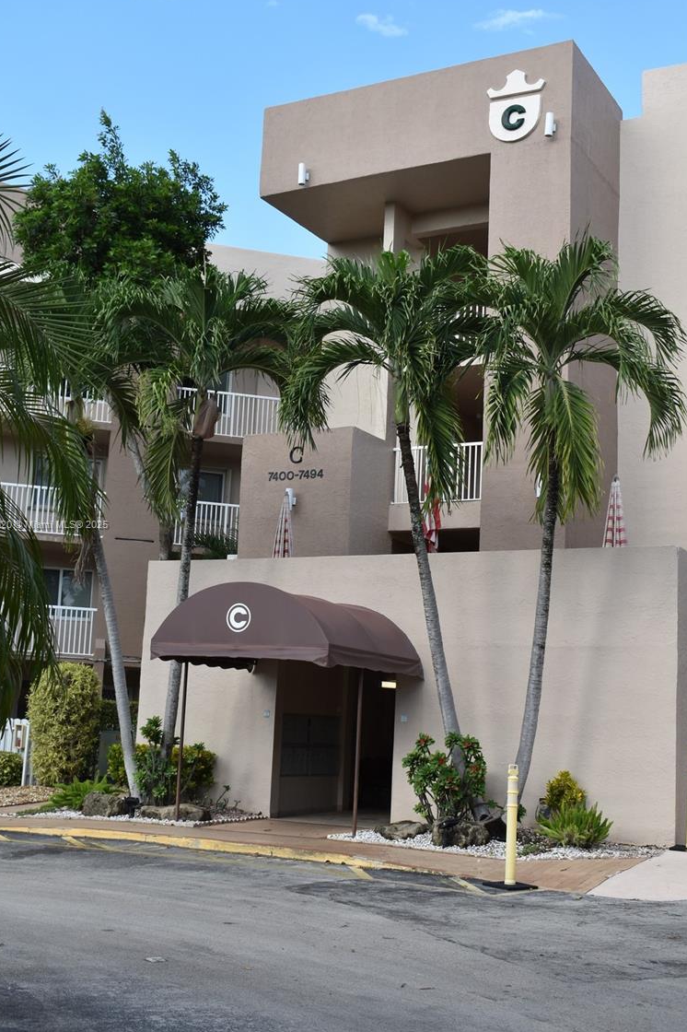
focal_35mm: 45
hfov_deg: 29.8
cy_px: 525
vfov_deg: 43.6
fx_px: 1289
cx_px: 327
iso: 180
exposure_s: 1/250
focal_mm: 28
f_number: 8
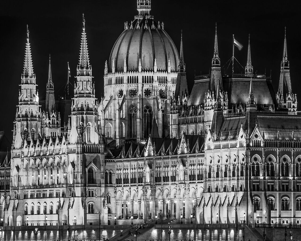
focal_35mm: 209
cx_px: 177
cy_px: 148
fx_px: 1862
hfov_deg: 9.2
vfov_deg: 7.4
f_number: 8
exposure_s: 8
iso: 50
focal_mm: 105
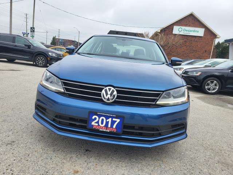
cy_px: 88
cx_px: 116
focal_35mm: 26
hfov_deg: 67.3
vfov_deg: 53.1
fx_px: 175
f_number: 1.8
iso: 40
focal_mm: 5.4
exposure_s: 1/1849
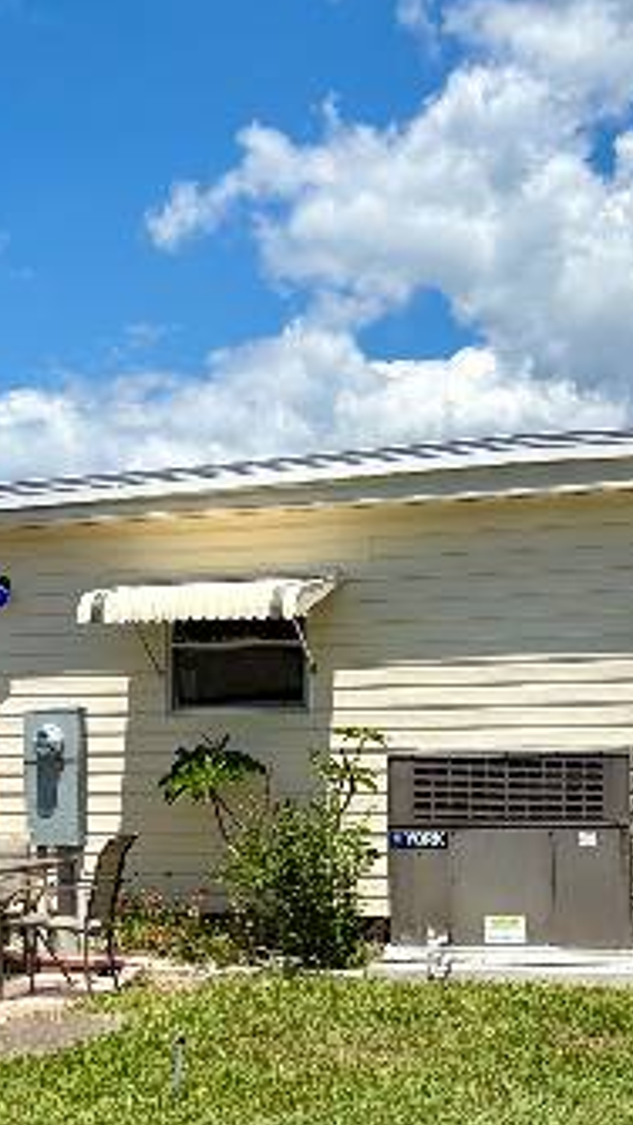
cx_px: 94
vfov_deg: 29.1
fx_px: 2147
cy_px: 773
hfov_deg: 16.6
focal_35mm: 72
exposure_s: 1/4950
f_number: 1.6
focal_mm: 5.96
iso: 50
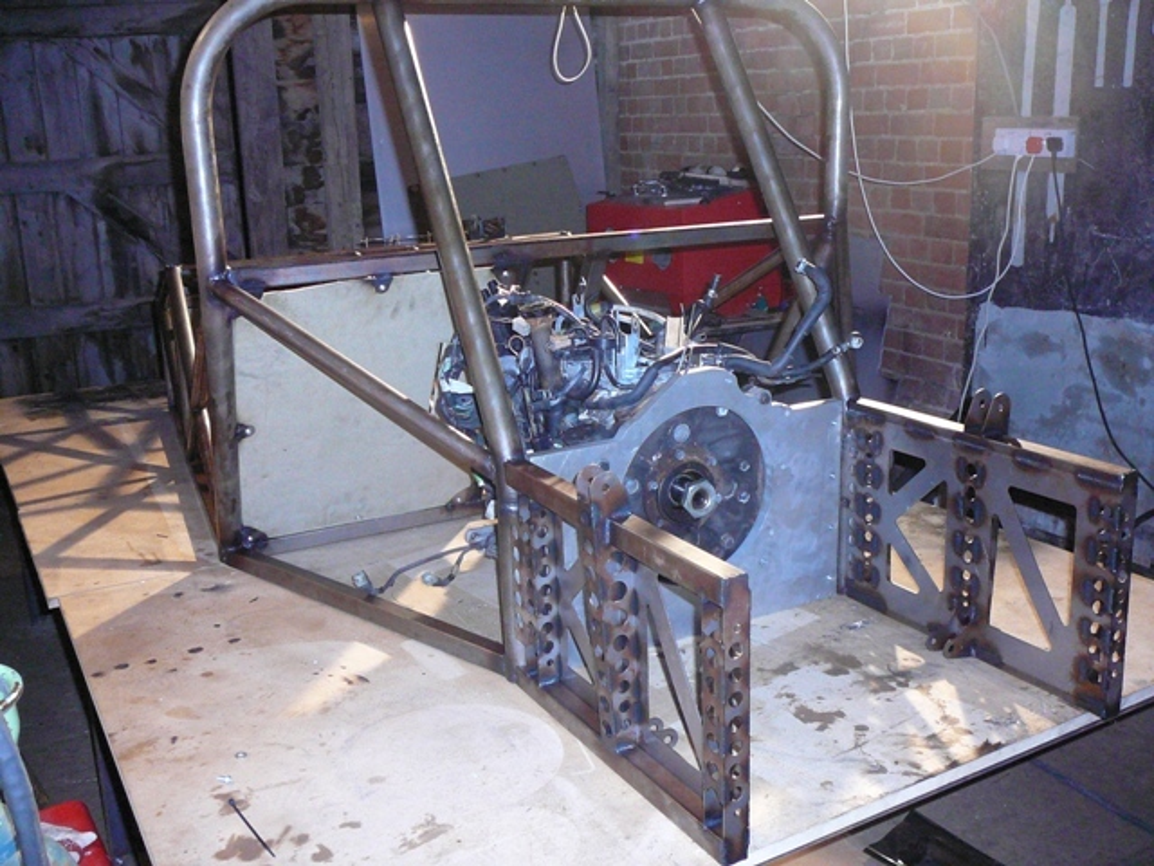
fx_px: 1167
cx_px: 577
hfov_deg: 52.6
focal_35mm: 35
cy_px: 433
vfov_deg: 40.7
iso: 320
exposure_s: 1/30
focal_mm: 5.2
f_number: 2.8
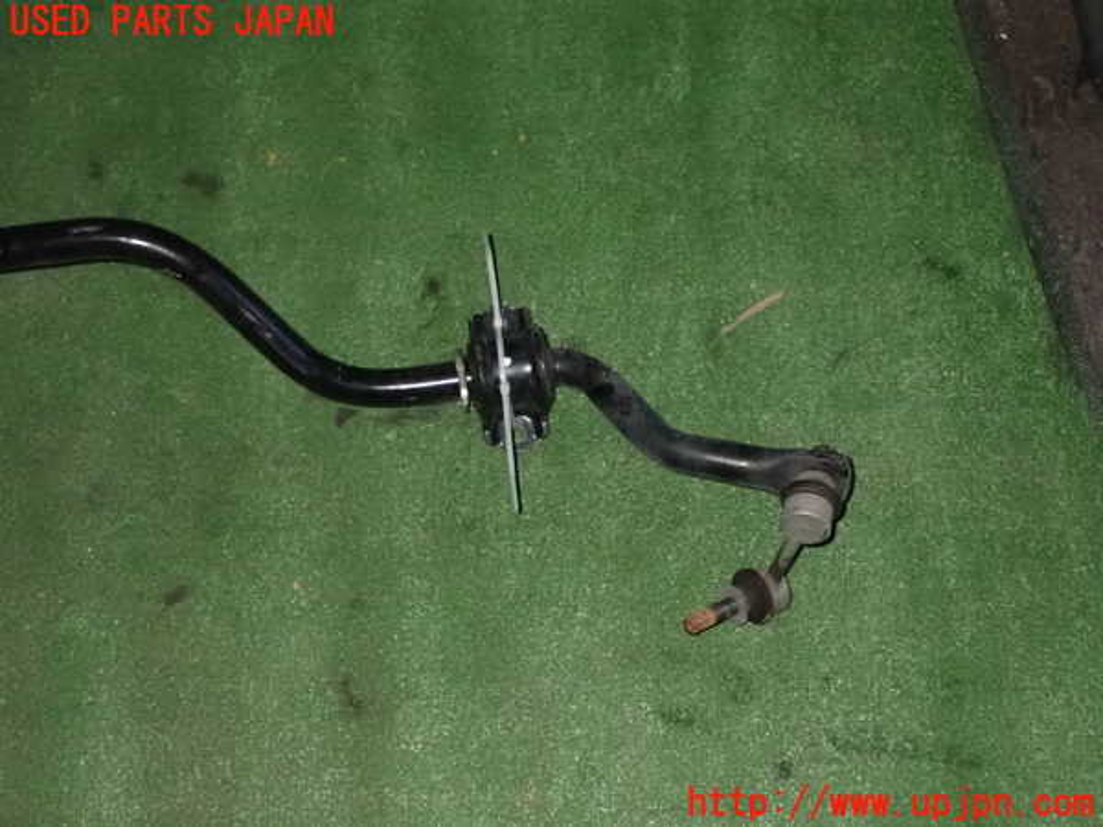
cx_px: 552
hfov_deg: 38.2
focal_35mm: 50
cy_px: 414
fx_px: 1593
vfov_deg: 29.1
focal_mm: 9.01
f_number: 9
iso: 1600
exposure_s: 1/50
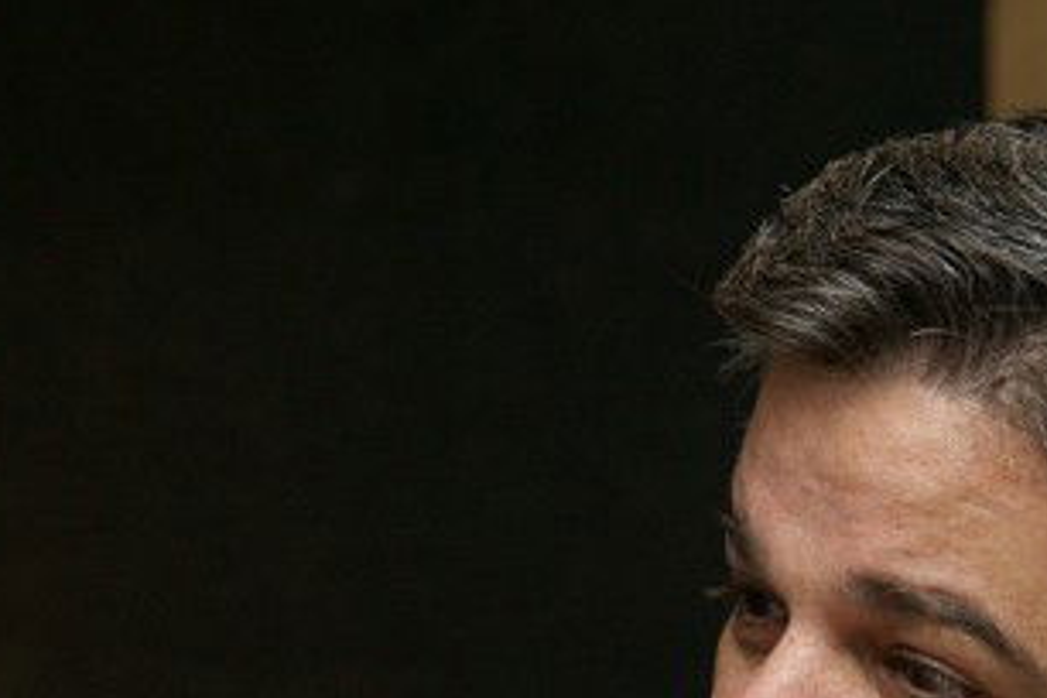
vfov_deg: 7.7
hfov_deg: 11.6
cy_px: 790
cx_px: 828
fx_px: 5127
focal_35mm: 176
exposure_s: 1/60
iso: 100
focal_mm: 45
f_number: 2.8
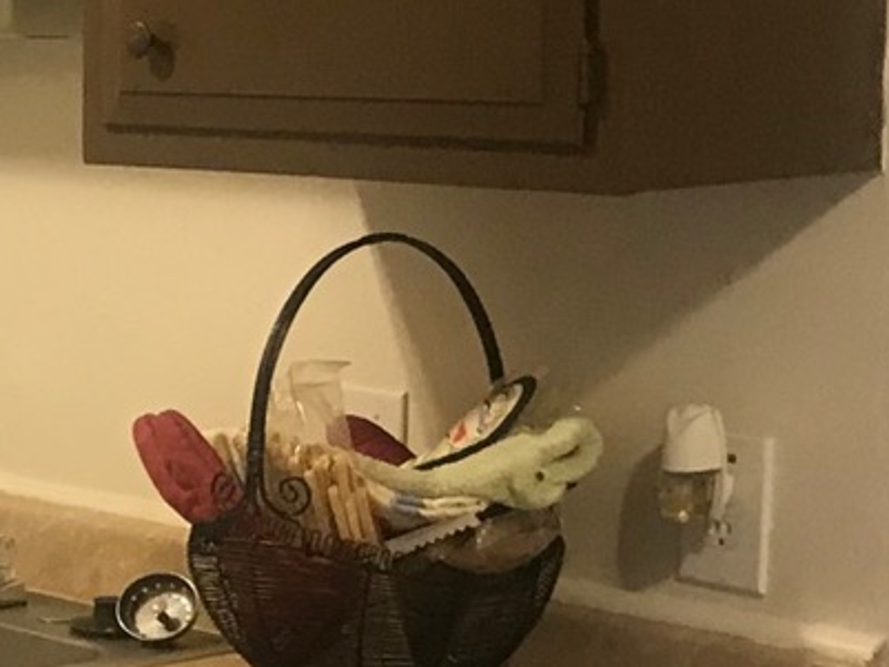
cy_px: 543
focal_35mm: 134
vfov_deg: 11.0
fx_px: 3442
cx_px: -585
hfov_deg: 13.5
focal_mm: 3.99
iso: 40
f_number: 1.8
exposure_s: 1/15
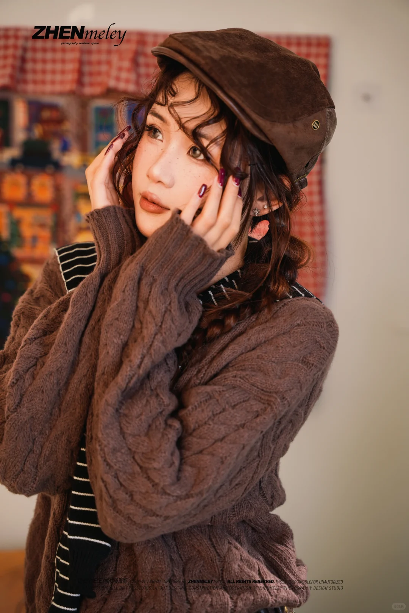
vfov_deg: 29.8
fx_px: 1152
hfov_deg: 20.1
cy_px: 306
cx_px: 204
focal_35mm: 68
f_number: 2.8
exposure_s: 1/125
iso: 500
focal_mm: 67.6
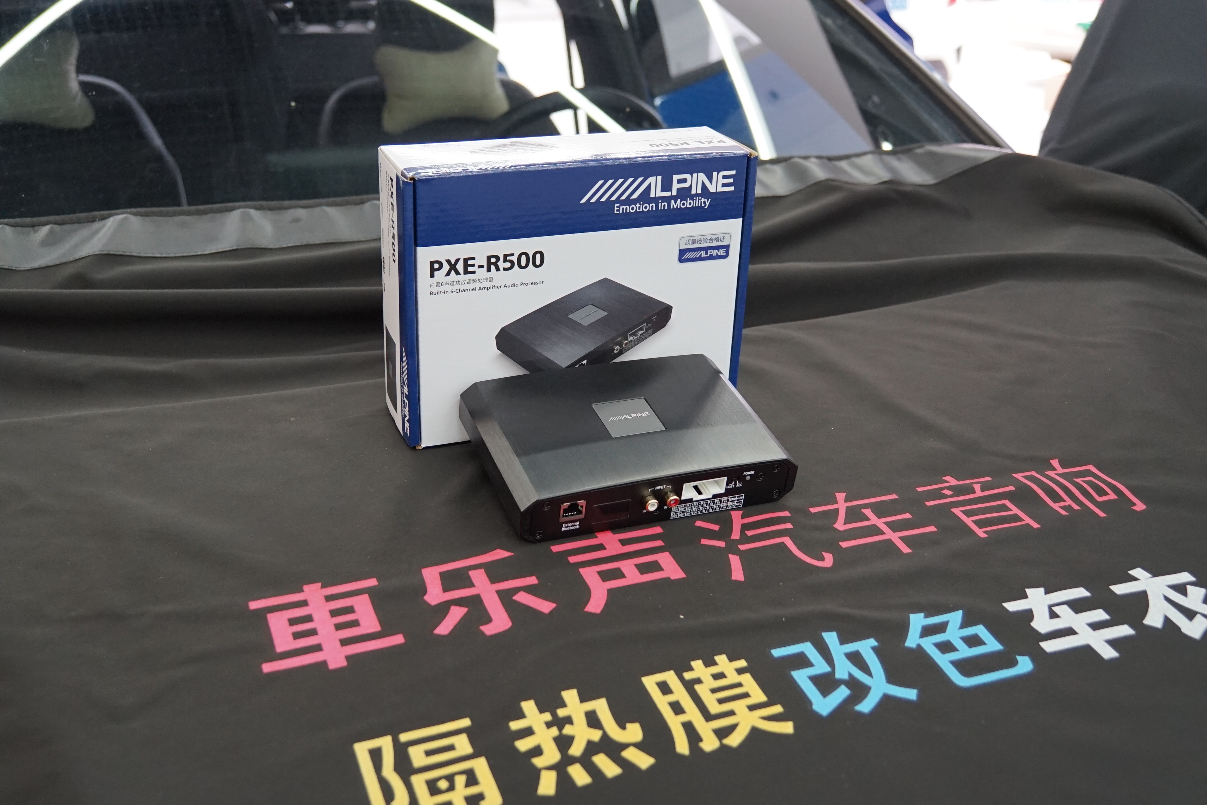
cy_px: 402
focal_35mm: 37
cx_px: 604
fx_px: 1240
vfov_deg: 35.9
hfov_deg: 51.9
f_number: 4
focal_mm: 25
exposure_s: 1/160
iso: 1000
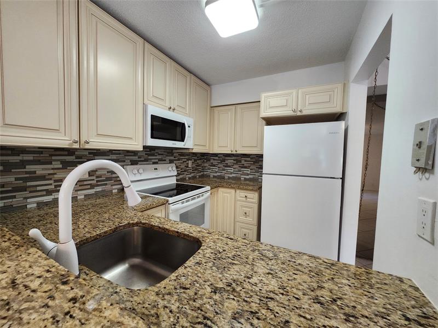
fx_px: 164
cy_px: 164
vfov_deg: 89.9
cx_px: 219
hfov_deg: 106.2
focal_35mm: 13
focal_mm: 1.74
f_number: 2.2
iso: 250
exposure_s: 1/60
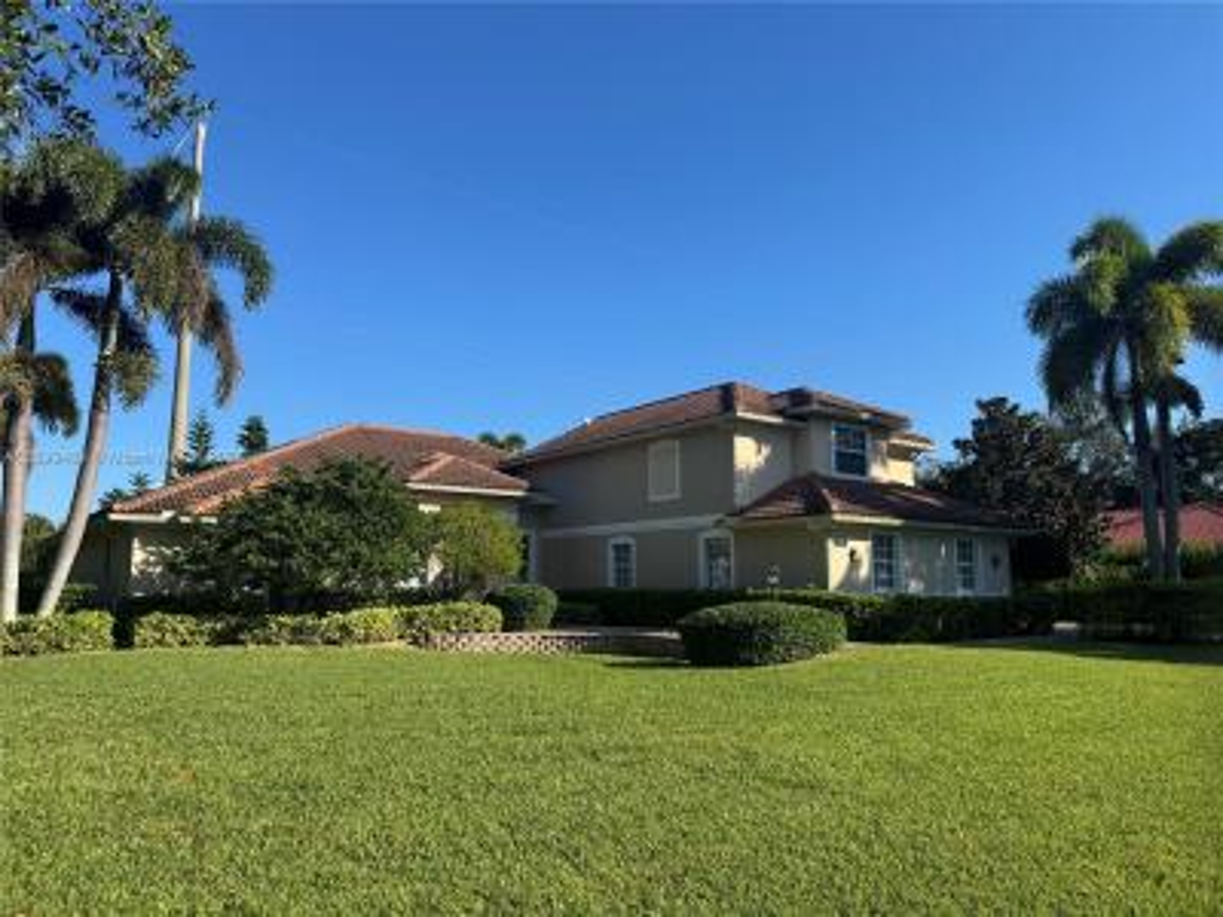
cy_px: 458
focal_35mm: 24
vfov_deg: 56.8
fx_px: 848
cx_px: 612
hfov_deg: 71.6
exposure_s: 1/3597
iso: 80
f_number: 1.78
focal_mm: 6.76
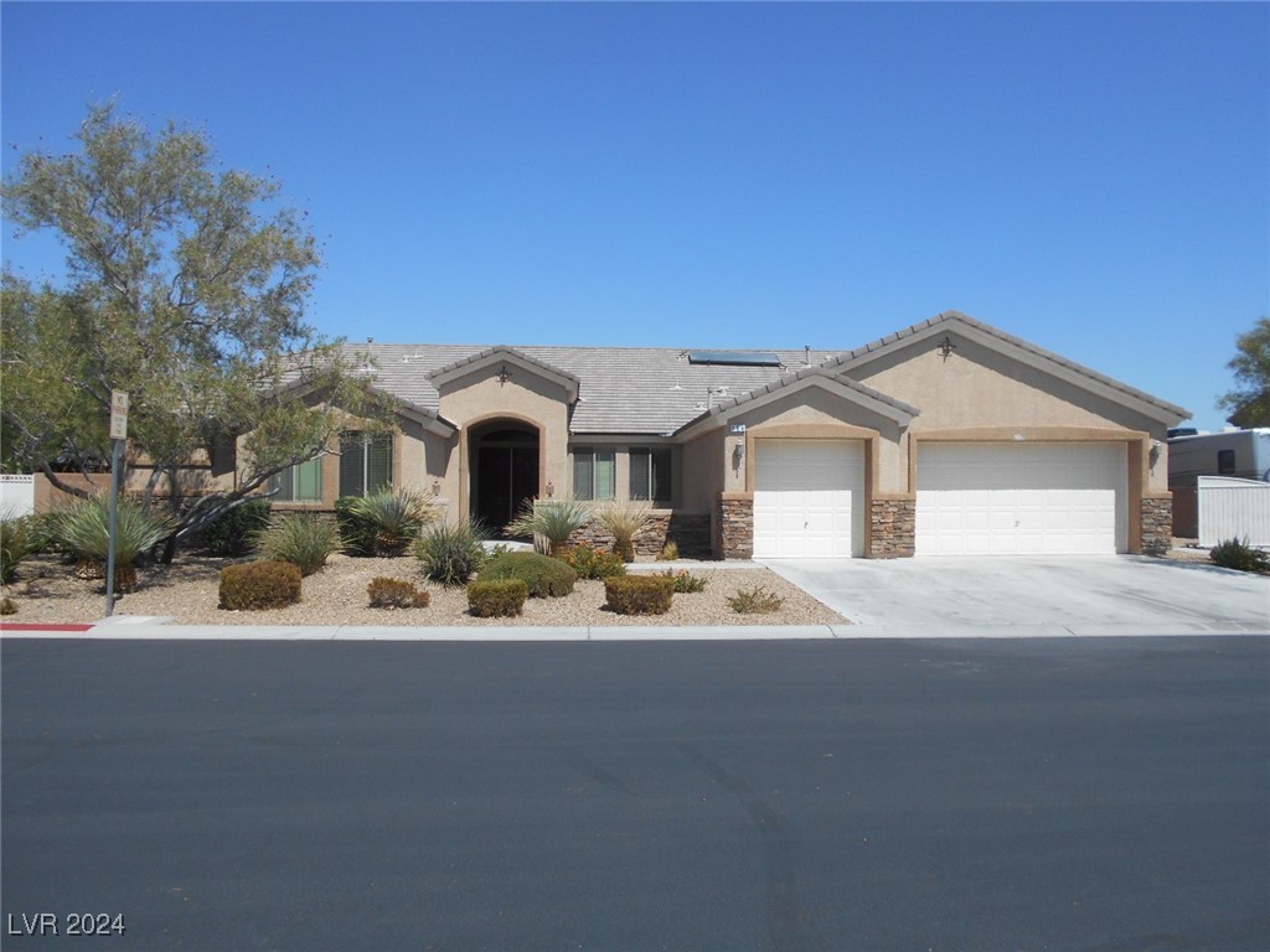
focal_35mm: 26
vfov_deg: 53.1
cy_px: 476
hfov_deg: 67.3
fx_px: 954
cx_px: 635
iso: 80
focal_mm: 4.6
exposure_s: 1/1250
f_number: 3.2
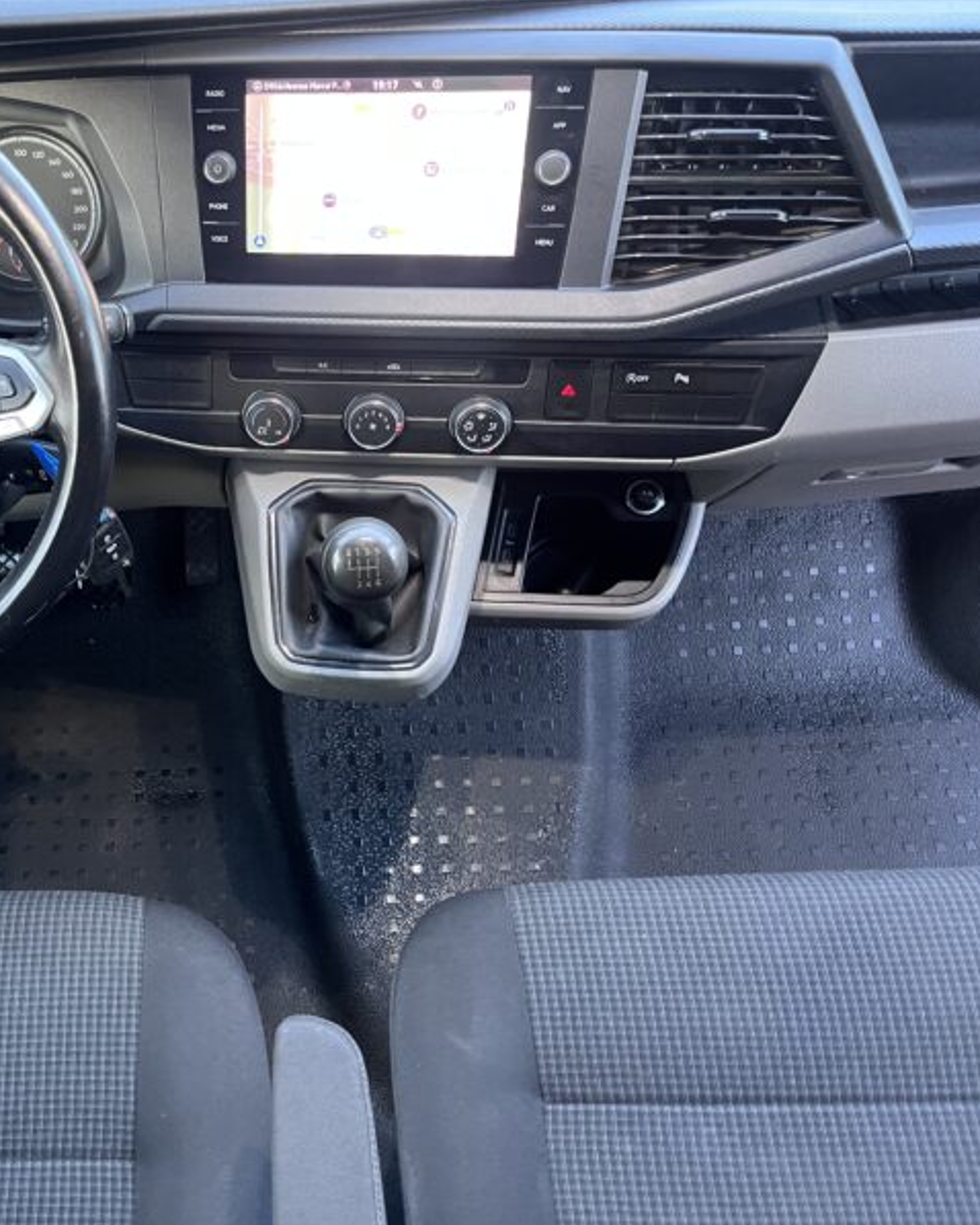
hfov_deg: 41.4
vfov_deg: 52.8
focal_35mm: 34
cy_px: 614
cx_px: 191
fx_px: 1232
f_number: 1.6
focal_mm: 5.1
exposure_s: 1/34
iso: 500
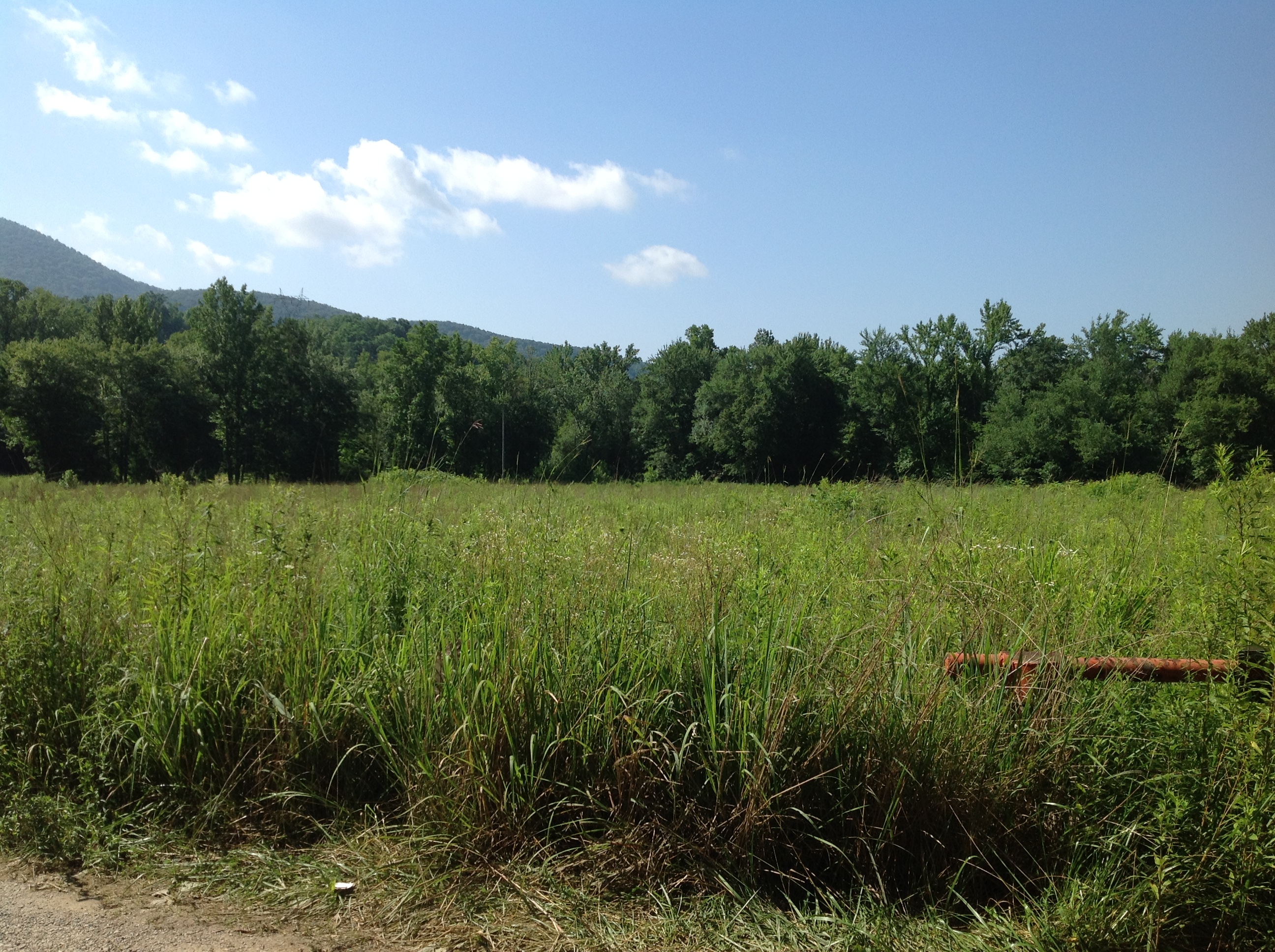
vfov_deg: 40.6
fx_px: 1287
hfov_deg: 52.7
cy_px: 476
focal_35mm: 35
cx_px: 638
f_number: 2.4
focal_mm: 4.28
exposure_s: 1/1513
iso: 50
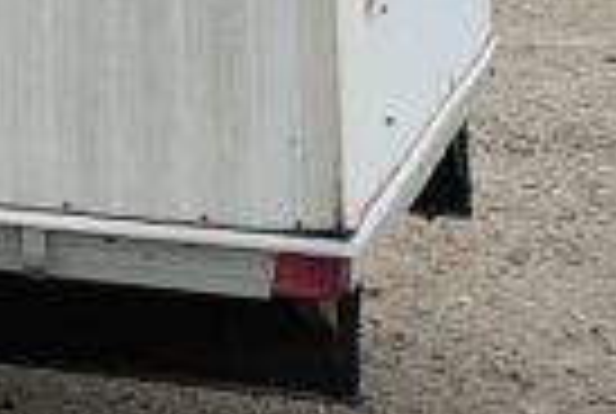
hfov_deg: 8.0
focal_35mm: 186
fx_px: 3190
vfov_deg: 7.1
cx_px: -1664
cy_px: -522
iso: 100
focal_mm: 5.56
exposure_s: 1/1400
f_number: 1.8
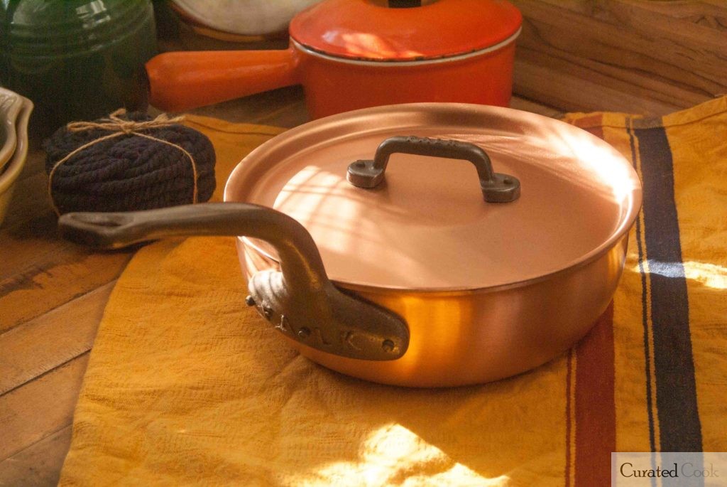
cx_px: 364
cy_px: 244
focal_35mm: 105
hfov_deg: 19.4
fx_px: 2122
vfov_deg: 13.1
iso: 800
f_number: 10
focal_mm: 70
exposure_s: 1/125
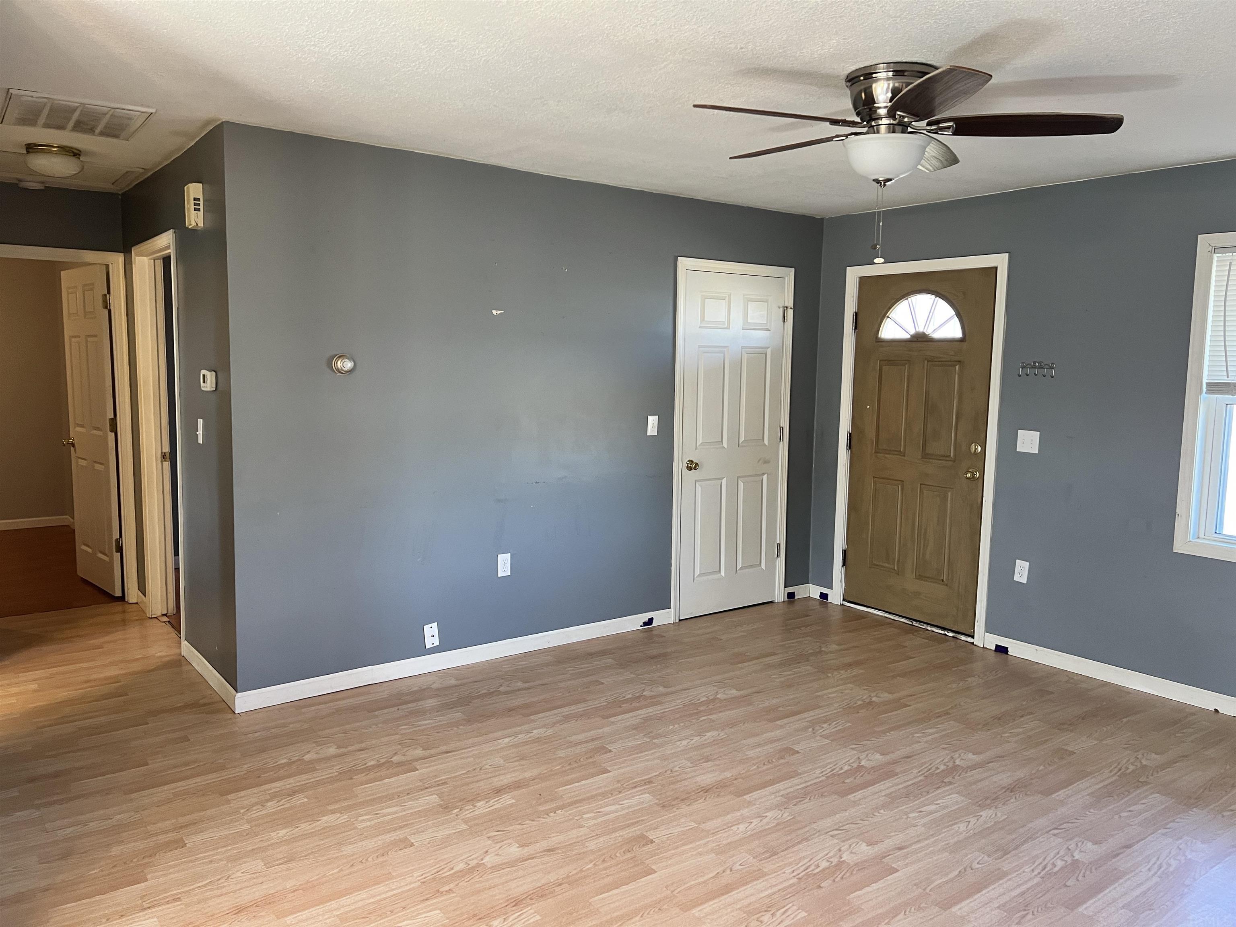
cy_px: 464
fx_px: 928
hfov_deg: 67.3
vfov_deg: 53.1
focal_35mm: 26
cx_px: 618
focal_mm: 5.7
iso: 125
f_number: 1.5
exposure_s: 1/60
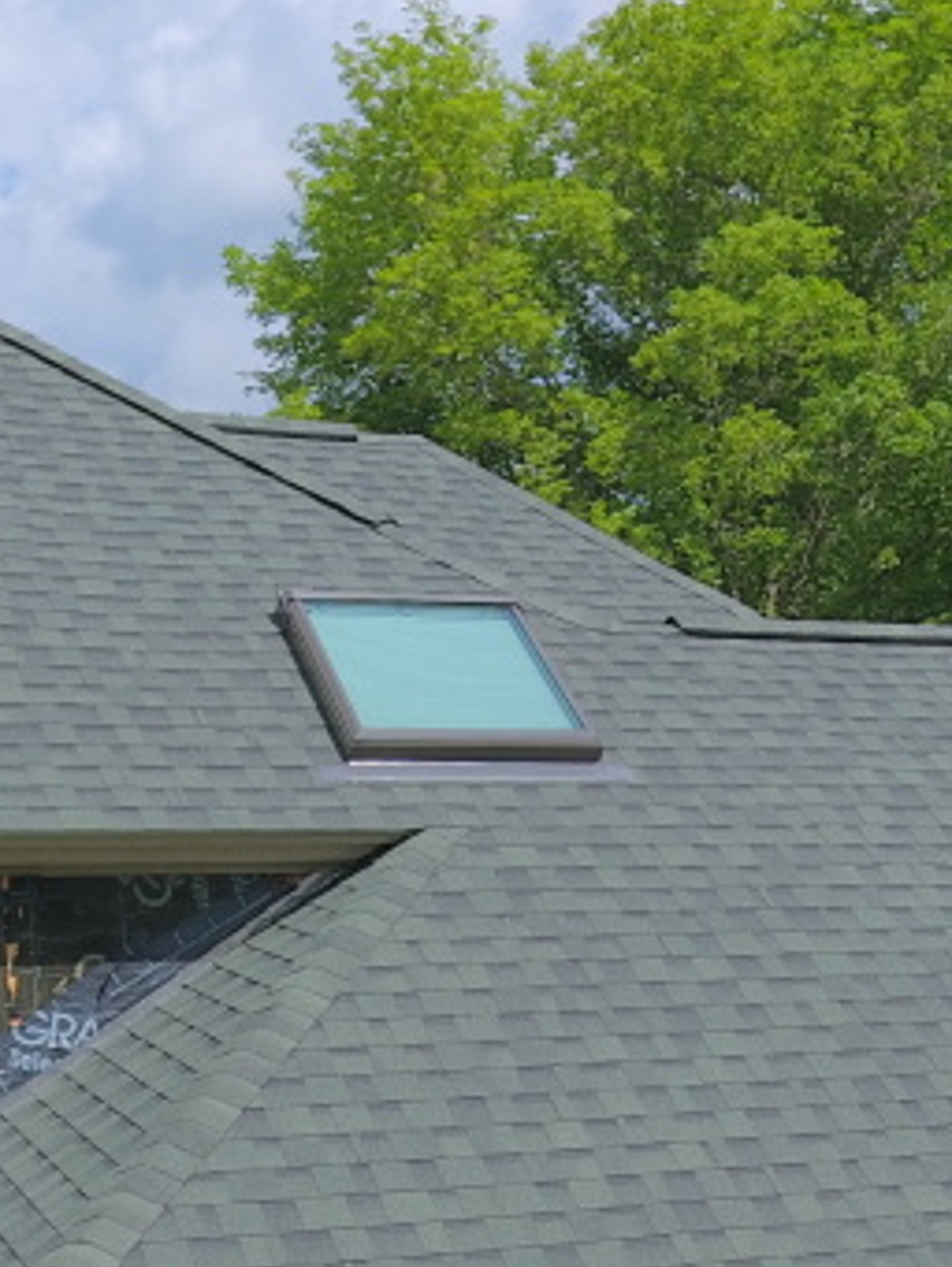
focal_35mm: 60
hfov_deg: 24.4
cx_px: 539
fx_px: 2199
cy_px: 1234
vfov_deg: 30.2
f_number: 2.8
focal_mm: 3.61
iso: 100
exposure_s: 1/372
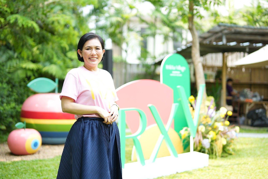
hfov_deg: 39.6
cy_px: 90
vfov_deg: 27.0
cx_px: 134
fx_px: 372
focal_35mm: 50
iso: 125
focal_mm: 50
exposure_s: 1/640
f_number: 1.6
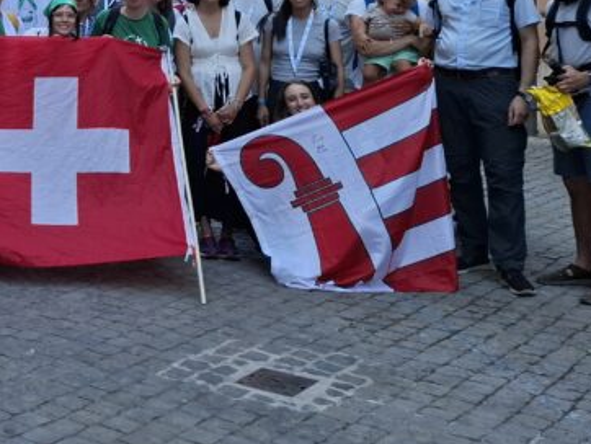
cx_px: -106
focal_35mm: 63
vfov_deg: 22.4
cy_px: -5
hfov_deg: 27.3
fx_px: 1076
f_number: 1.8
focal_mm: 5.54
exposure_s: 1/199
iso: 50
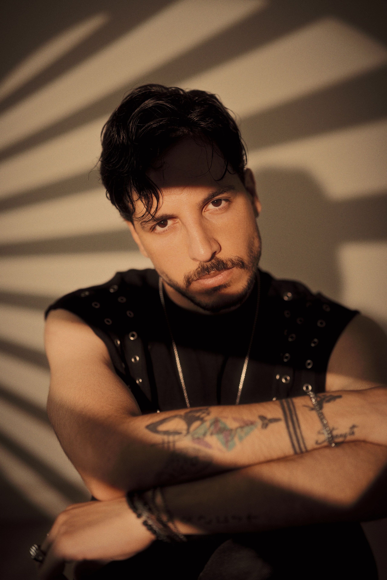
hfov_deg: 27.0
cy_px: 290
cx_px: 194
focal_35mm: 50
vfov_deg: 39.6
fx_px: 806
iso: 100
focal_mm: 50
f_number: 1.8
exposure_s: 1/200
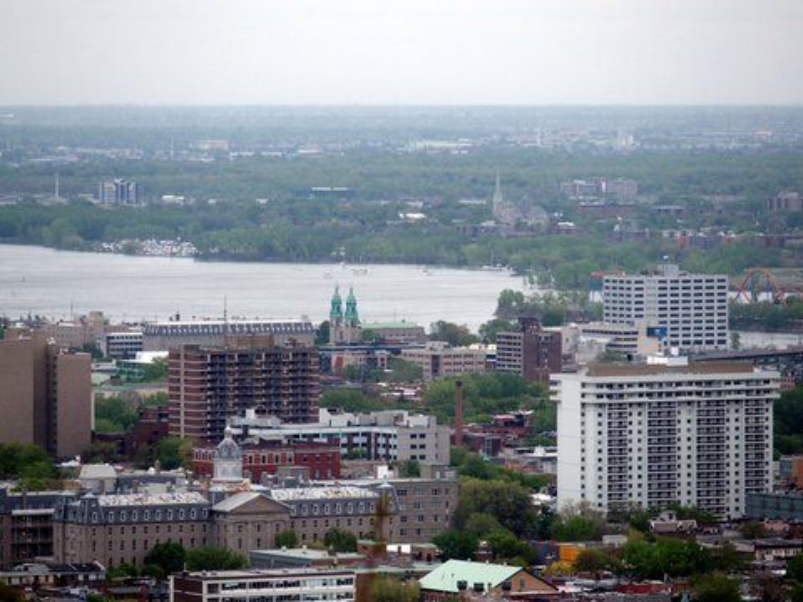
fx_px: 6959
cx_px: 402
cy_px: 301
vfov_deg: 5.0
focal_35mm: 300
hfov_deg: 6.6
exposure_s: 1/640
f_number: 3.2
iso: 100
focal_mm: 64.3
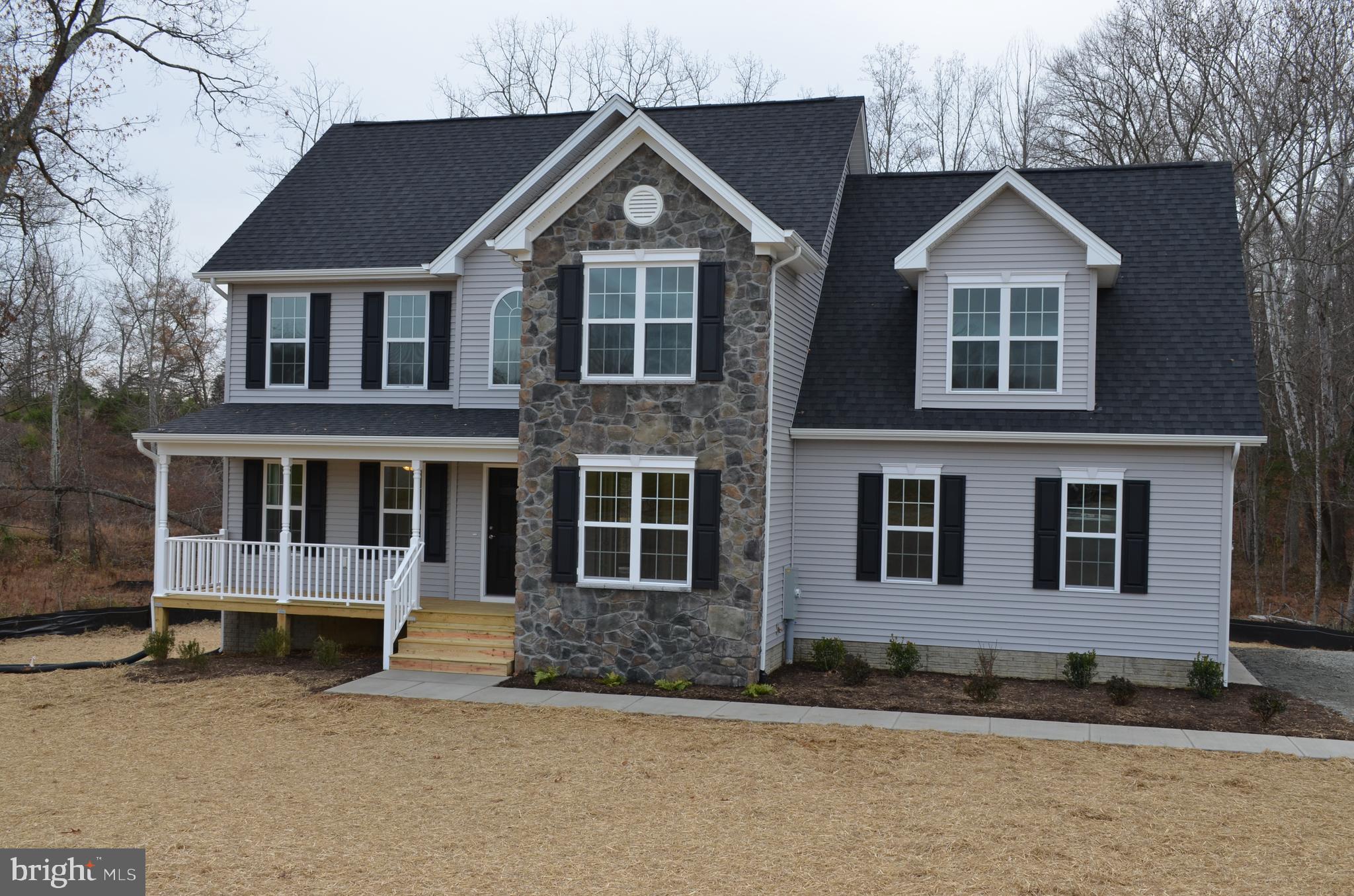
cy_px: 448
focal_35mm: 36
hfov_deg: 53.2
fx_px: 1351
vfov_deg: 36.7
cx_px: 677
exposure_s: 1/200
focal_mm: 24
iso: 200
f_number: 7.1
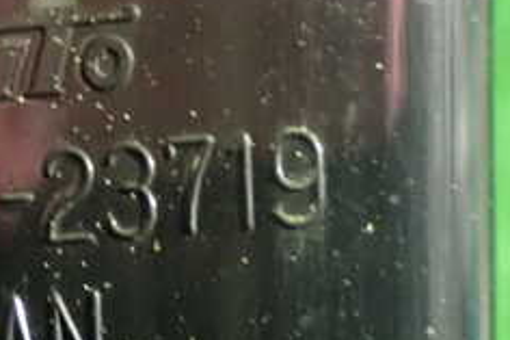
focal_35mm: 164
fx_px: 2322
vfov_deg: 8.4
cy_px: 197
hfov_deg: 12.5
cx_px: 73
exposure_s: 1/8
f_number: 3.6
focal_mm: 11.09
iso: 1600
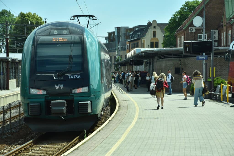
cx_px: 117
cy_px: 78
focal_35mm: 158
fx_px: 1024
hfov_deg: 13.0
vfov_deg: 8.7
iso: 180
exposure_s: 1/500
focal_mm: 105
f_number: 8
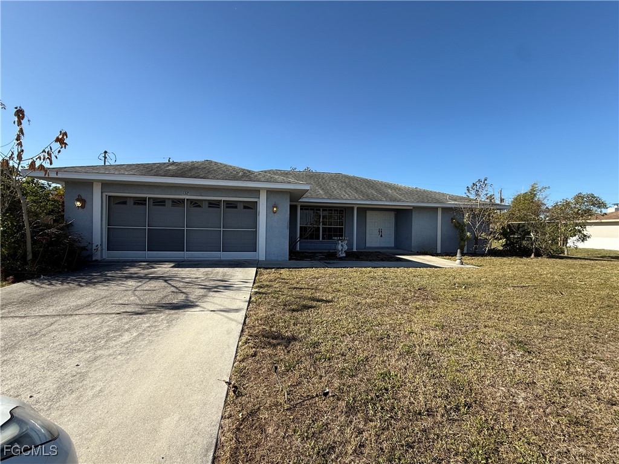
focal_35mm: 14
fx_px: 250
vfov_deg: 85.7
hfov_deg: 102.1
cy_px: 232
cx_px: 310
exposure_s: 1/1211
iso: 50
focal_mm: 2.22
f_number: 2.2
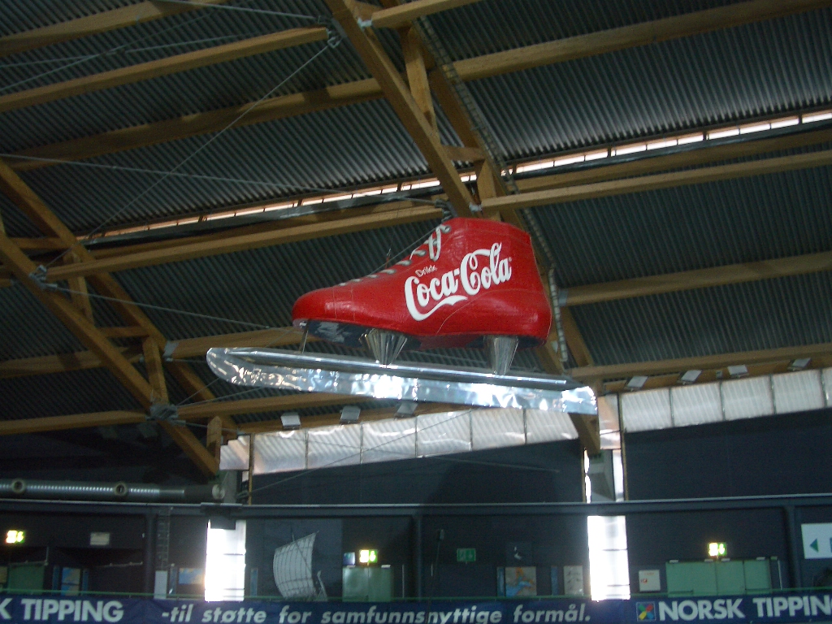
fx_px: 985
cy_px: 312
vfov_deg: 35.1
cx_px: 416
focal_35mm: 41
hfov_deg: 45.8
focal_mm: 6.8
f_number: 2.8
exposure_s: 1/8
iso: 100
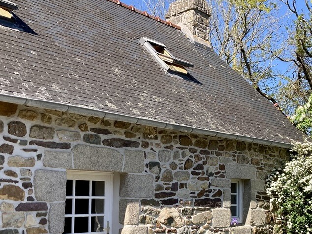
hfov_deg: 36.1
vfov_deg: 27.3
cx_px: 185
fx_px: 478
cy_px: 162
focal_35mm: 53
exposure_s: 1/960
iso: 20
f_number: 1.8
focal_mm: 3.99
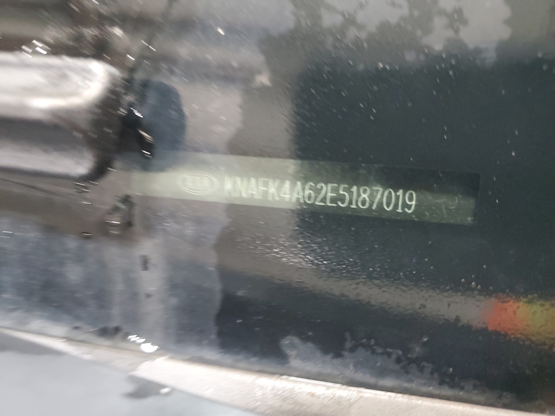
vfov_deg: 53.1
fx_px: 417
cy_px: 208
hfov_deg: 67.3
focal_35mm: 26
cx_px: 278
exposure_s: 1/20
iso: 311
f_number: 1.5
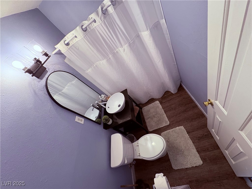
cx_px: 126
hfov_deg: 102.1
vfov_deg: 85.7
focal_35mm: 14
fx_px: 102
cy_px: 94
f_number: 2.2
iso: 400
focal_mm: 2.22
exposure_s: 1/60
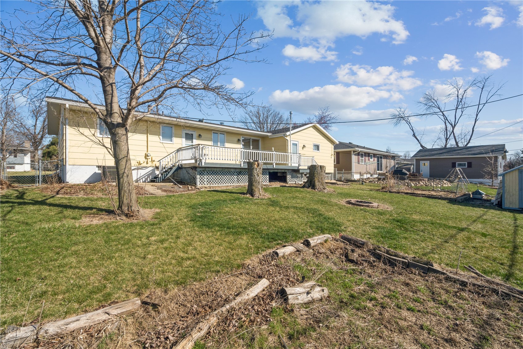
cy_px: 174
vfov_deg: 73.7
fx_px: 232
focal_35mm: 16
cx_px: 262
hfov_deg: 96.7
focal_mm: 16
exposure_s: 1/400
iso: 400
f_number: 10
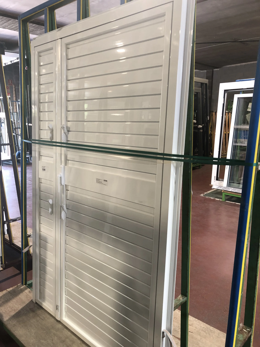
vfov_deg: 63.4
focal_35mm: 28
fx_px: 280
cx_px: 130
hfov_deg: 49.7
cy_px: 174
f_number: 1.8
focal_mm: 4
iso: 50
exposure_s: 1/17
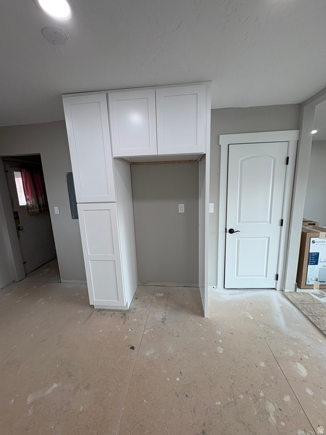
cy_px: 218
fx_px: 176
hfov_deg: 85.7
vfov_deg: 102.1
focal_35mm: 14
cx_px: 163
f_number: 2.2
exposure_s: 1/120
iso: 100
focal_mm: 2.22
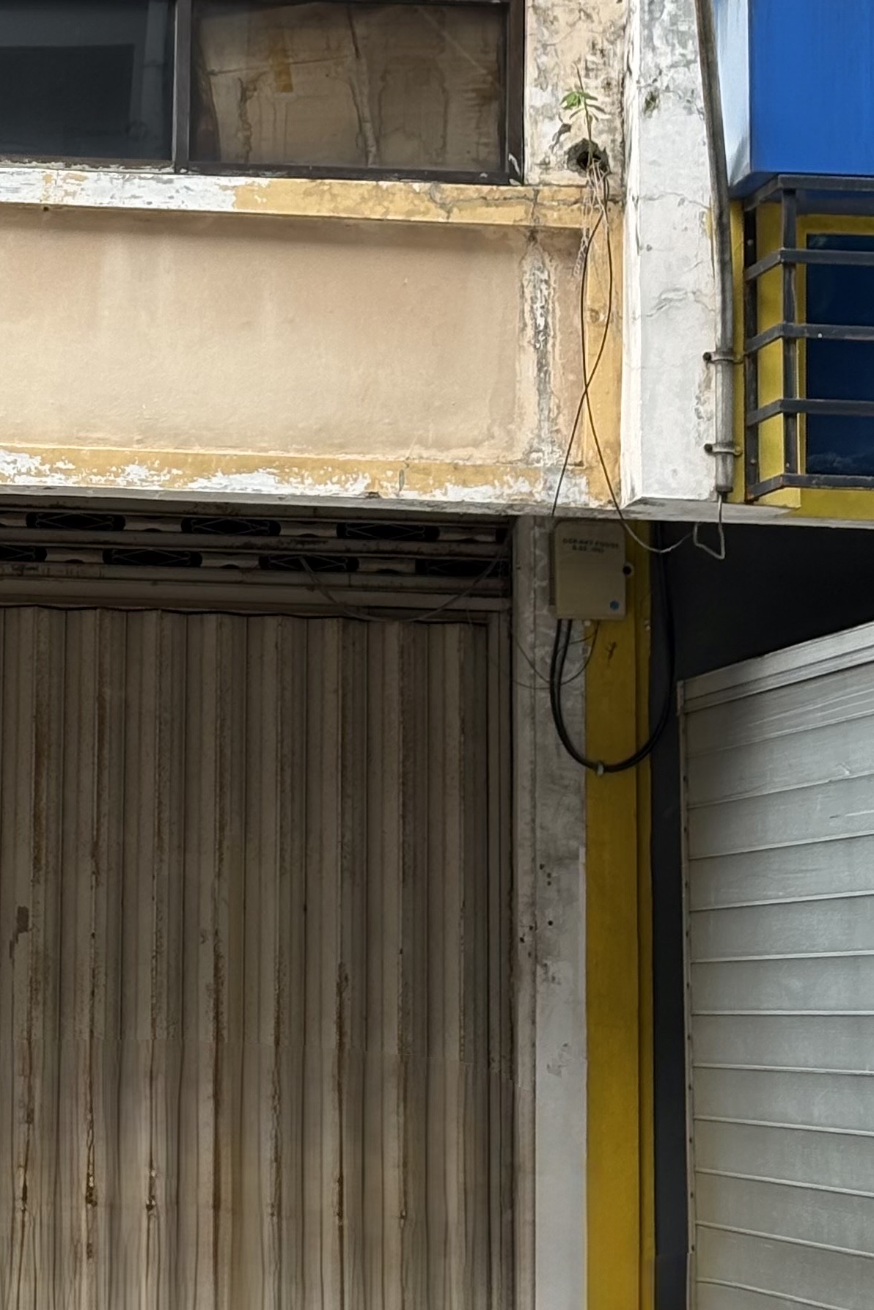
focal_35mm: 122
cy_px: 137
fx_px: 4441
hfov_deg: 11.0
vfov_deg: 16.6
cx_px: -155
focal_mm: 5.96
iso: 32
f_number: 1.6
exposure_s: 1/213
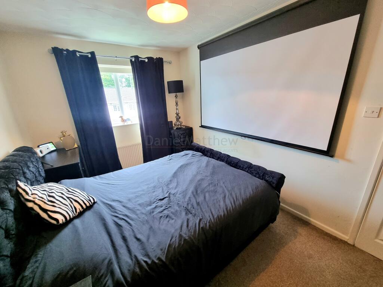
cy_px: 144
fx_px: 144
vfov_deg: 89.9
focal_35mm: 13
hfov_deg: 106.2
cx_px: 192
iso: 320
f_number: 2.2
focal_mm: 2.2
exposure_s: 1/50
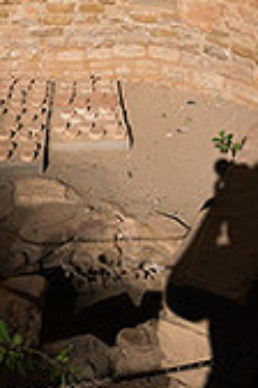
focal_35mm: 56
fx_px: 602
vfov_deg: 30.9
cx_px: -29
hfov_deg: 22.7
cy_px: -60
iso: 320
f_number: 9
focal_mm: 17
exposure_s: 1/640
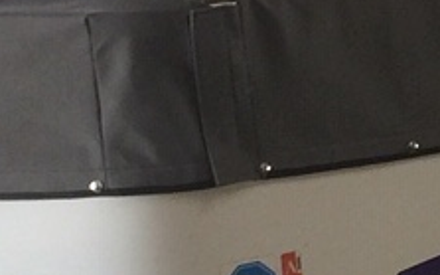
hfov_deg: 8.8
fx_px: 2696
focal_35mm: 225
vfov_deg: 5.8
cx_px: 914
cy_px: 57
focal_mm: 4.15
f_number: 2.2
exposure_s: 1/30
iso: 32
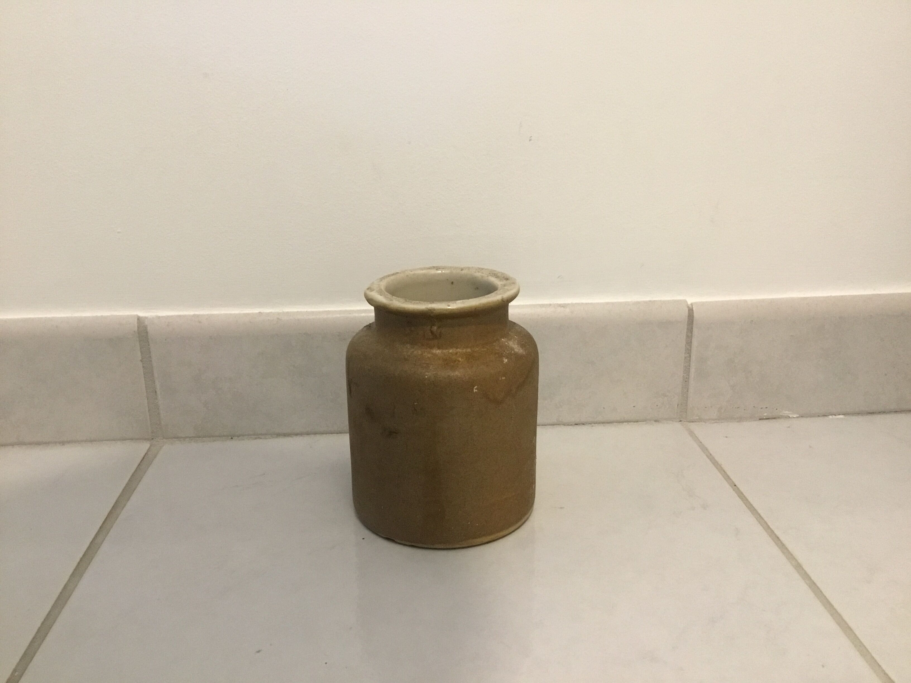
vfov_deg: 45.4
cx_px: 456
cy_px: 342
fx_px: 816
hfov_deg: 58.4
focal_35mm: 31
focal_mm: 3.3
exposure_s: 1/33
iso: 250
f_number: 2.4
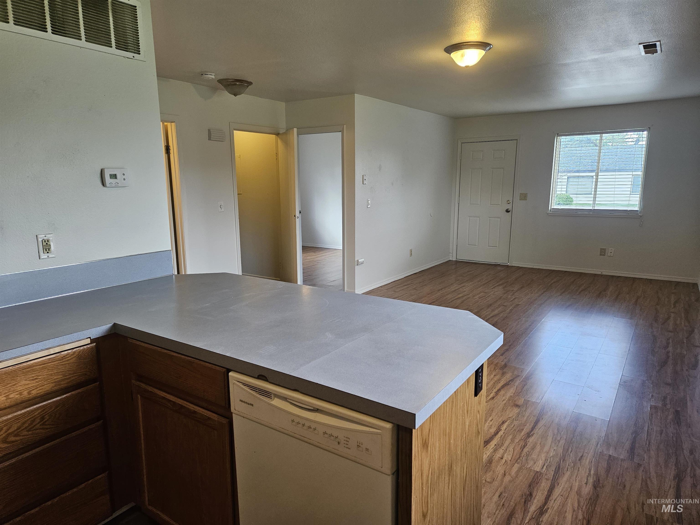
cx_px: 350
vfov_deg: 58.9
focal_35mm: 23
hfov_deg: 73.9
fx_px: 465
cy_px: 262
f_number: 1.8
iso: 200
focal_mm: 5.4
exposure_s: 1/120
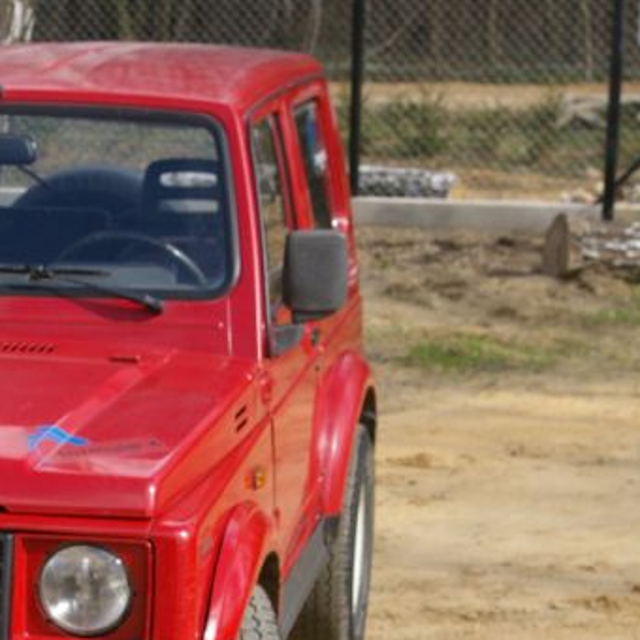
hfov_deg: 14.3
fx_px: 2510
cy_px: 495
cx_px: -32
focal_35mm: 120
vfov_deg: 14.5
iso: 400
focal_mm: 40
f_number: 9.5
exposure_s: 1/350
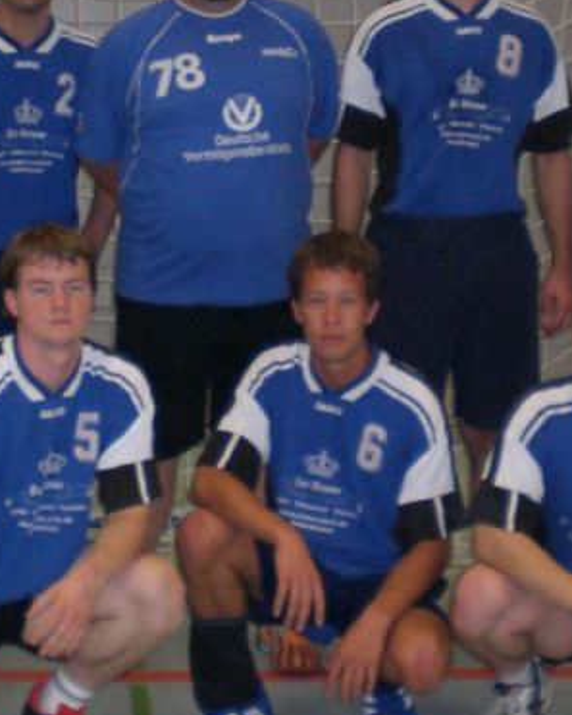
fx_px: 2158
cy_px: 122
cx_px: 187
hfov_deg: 15.1
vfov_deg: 18.6
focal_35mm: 102
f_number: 3.1
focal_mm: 6.3
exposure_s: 1/60
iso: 200
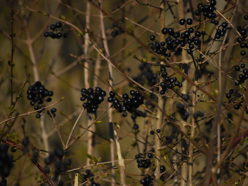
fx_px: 1863
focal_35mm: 260
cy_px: 93
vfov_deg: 5.7
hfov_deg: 7.6
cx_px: 135
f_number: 5.3
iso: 200
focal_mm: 160
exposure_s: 1/1600
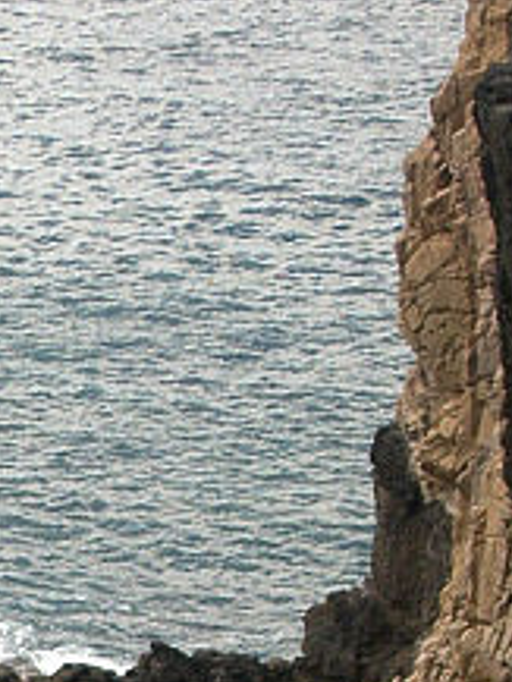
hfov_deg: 4.8
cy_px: 959
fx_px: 6127
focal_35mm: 311
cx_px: -159
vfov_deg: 6.3
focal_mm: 12.4
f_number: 4.2
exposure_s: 1/160
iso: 50
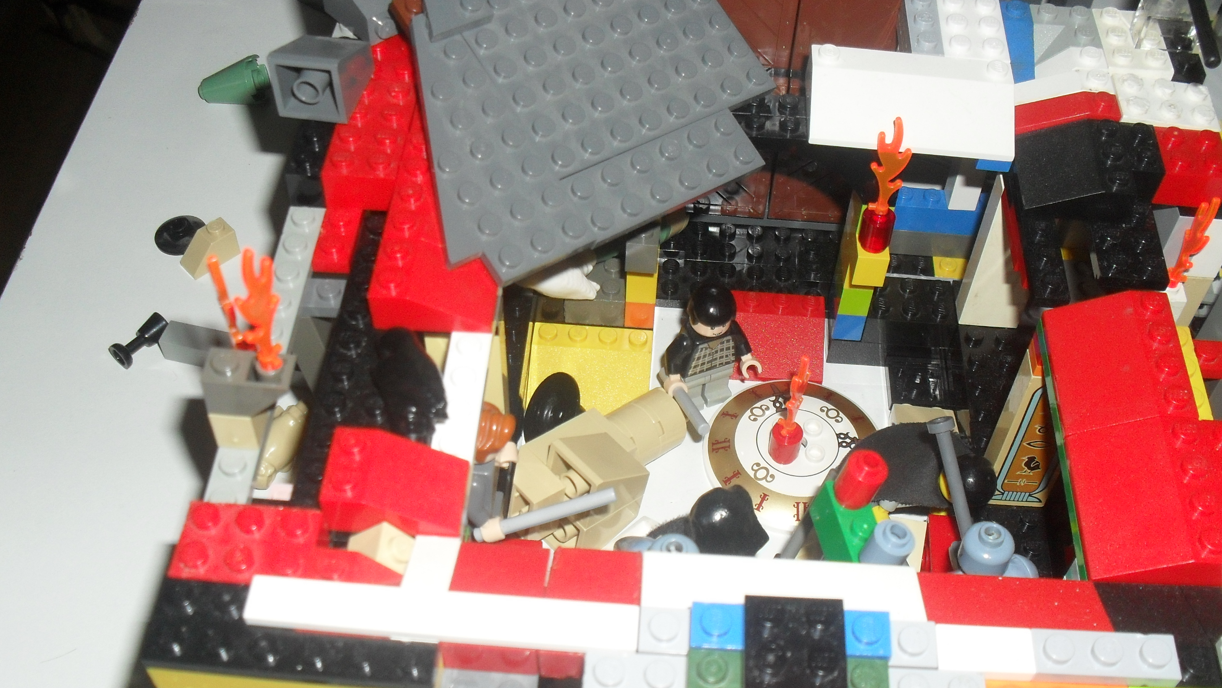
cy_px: 377
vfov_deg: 30.4
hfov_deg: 51.6
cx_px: 617
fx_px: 1264
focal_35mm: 39
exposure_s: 1/45
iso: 200
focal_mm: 6.3
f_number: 3.2
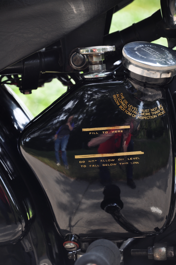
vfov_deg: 13.1
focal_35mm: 158
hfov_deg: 8.7
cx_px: 88
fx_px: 1158
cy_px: 132
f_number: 5.6
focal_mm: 105
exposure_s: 1/100
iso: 200
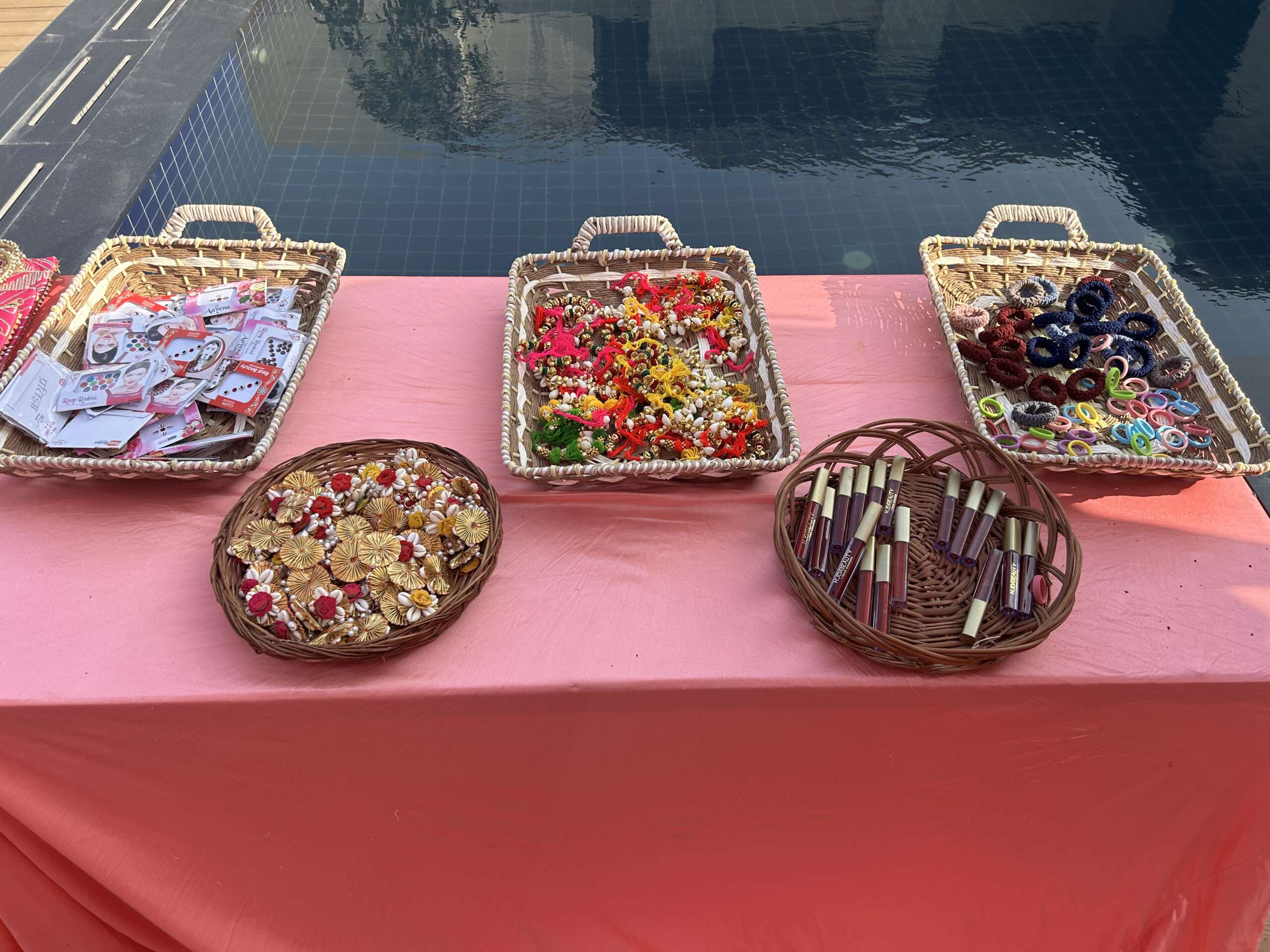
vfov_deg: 53.1
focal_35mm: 26
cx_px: 635
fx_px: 954
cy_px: 476
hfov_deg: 67.3
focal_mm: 5.7
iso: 50
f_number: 1.5
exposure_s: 1/1449
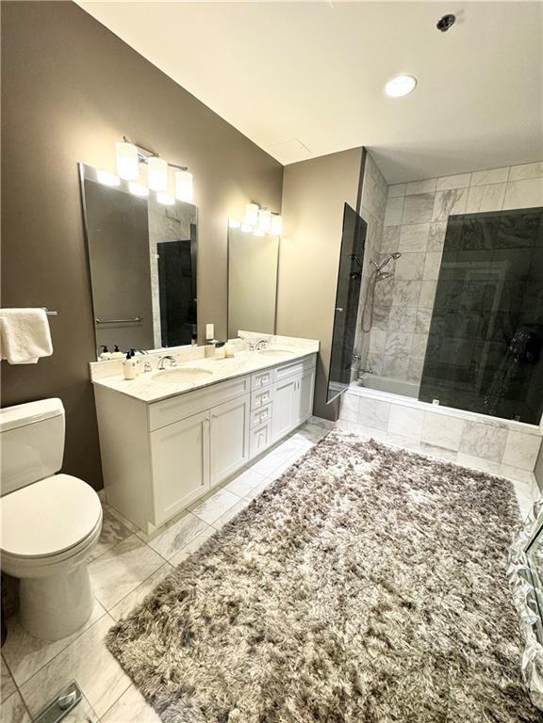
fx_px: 293
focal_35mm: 14
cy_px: 362
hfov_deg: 85.7
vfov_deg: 102.1
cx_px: 272
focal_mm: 2.22
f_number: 2.2
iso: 200
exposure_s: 1/60
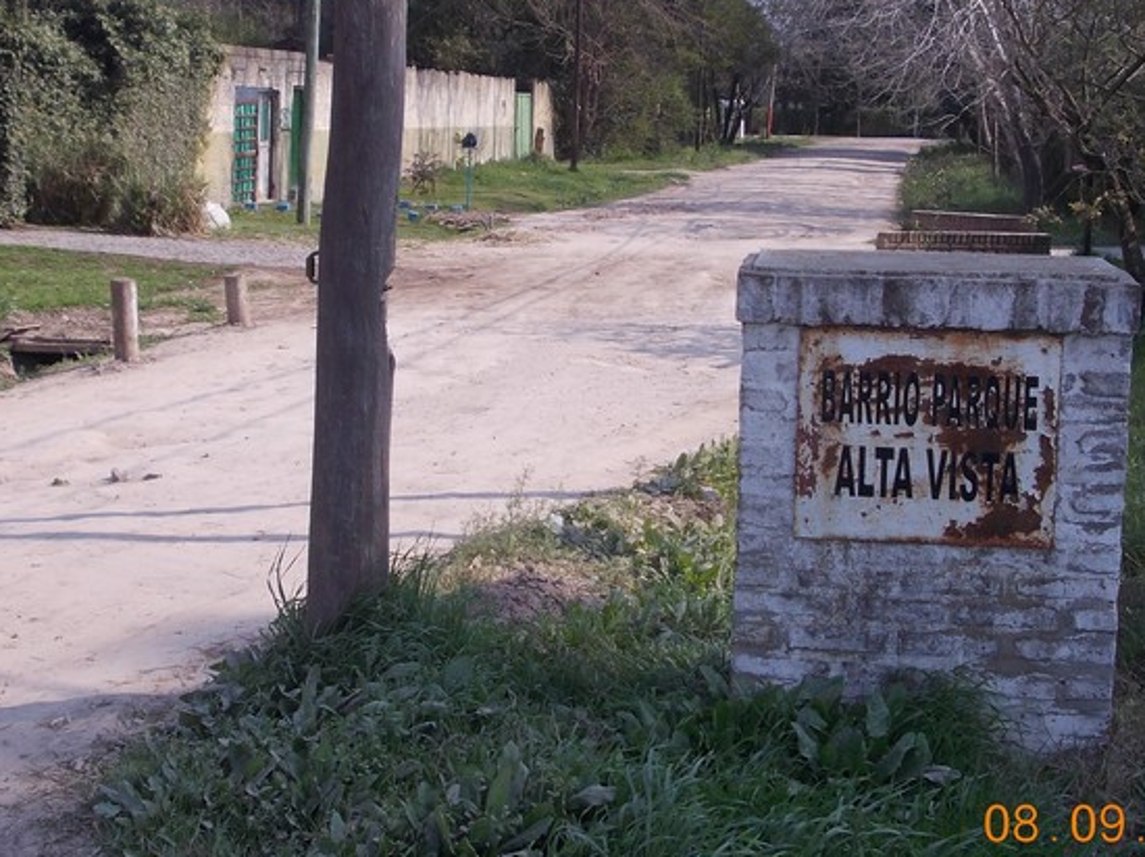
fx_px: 2347
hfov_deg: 27.4
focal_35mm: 71
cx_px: 554
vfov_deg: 20.7
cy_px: 368
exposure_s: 1/200
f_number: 7.2
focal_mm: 7.2
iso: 80
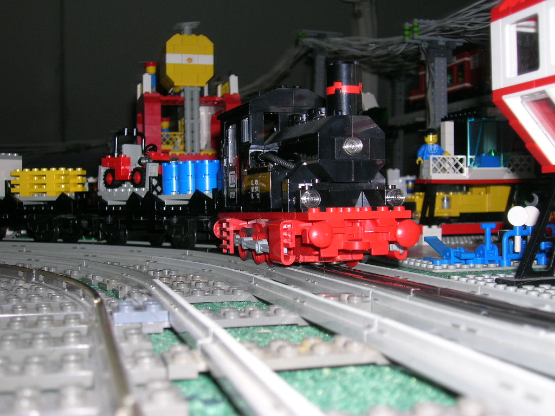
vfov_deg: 31.5
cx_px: 278
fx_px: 738
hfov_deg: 41.2
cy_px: 208
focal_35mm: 46
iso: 50
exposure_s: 1/60.1
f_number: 3.2
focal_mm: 7.7
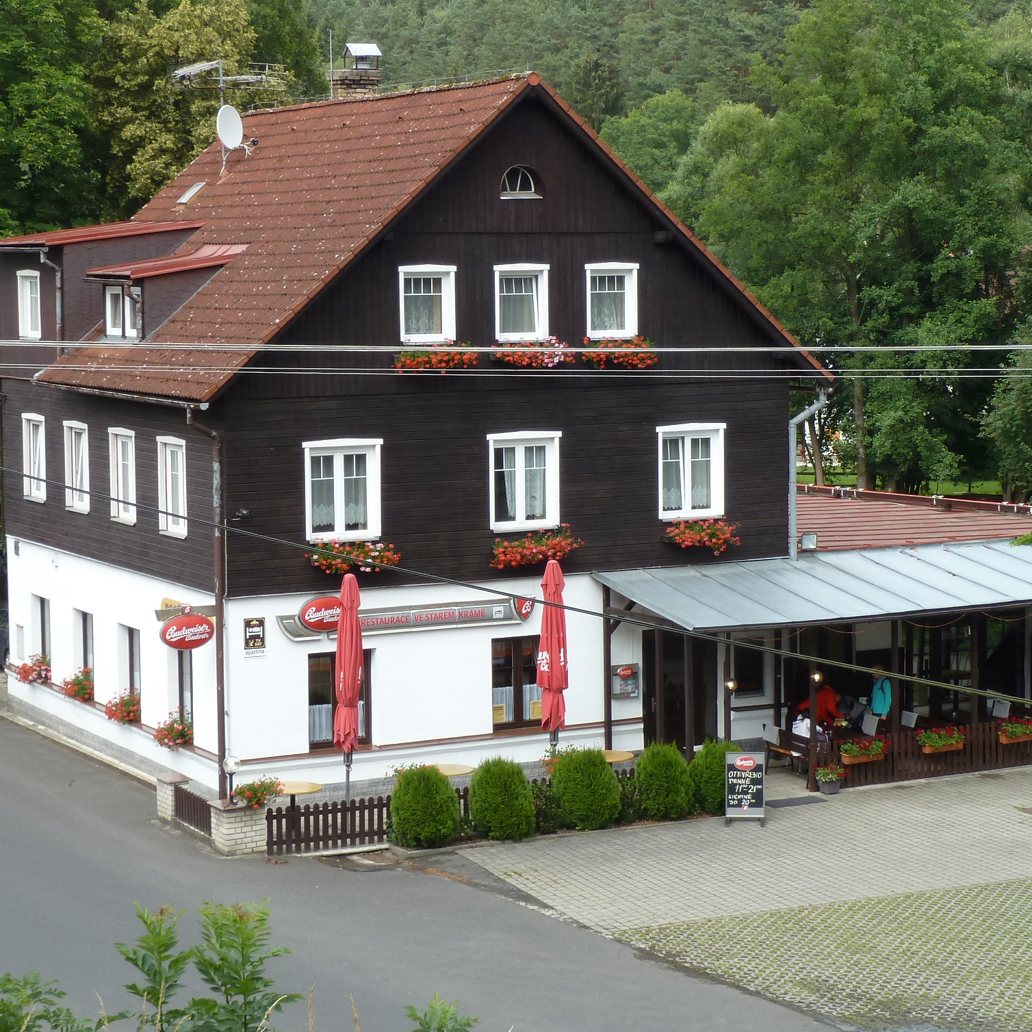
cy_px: 430
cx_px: 568
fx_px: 2631
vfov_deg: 22.2
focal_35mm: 78
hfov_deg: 22.2
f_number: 3.8
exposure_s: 1/250
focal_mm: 8.5
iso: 80
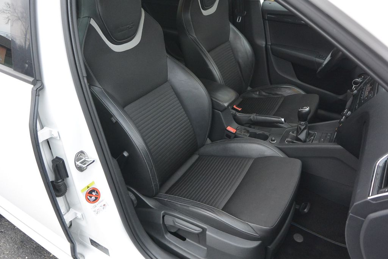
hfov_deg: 67.4
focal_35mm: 27
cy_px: 130
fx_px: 291
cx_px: 194
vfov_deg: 47.9
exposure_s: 1/60
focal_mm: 10
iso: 640
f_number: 3.5
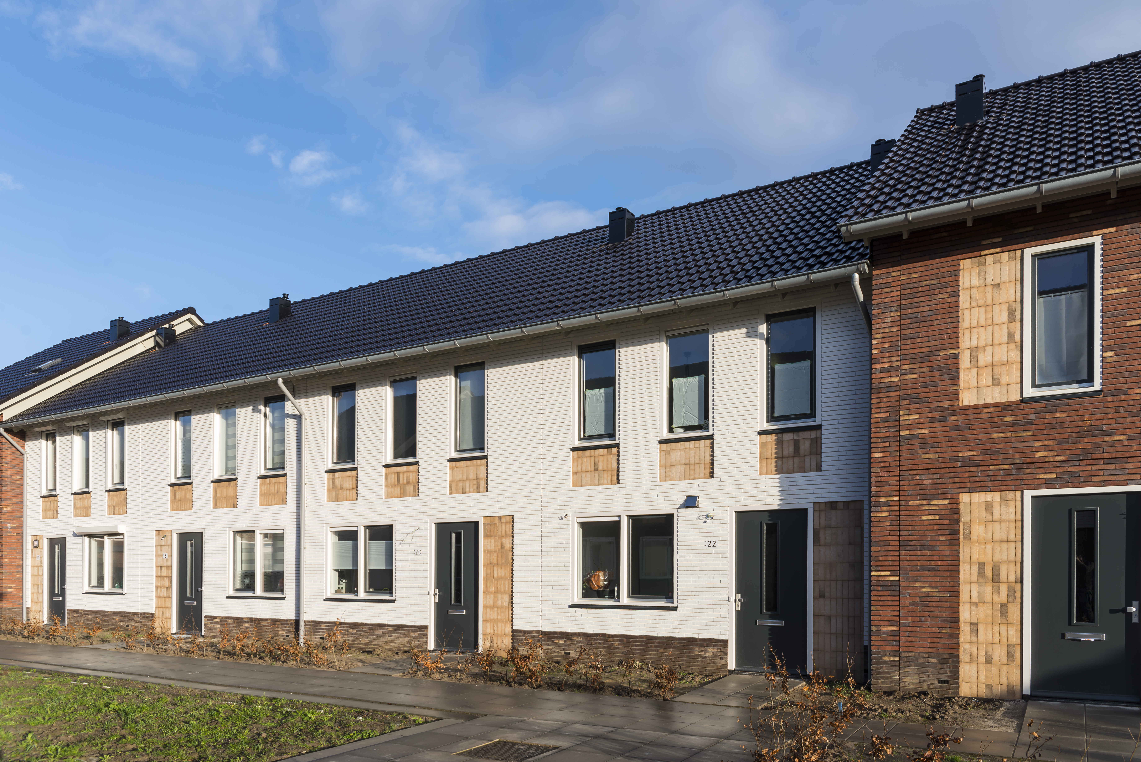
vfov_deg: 53.2
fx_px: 761
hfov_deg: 73.7
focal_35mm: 24
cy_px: 381
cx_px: 570
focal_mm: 24
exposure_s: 1/160
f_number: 7.1
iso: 100
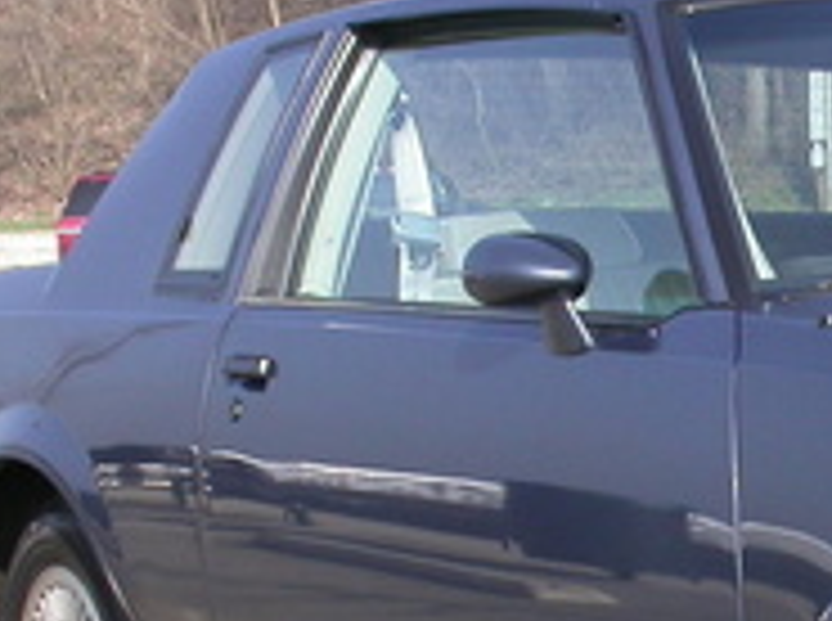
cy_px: 526
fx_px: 3742
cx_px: 1142
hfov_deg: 12.2
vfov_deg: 9.4
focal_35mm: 156
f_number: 6.3
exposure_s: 1/204
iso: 100
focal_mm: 9.5
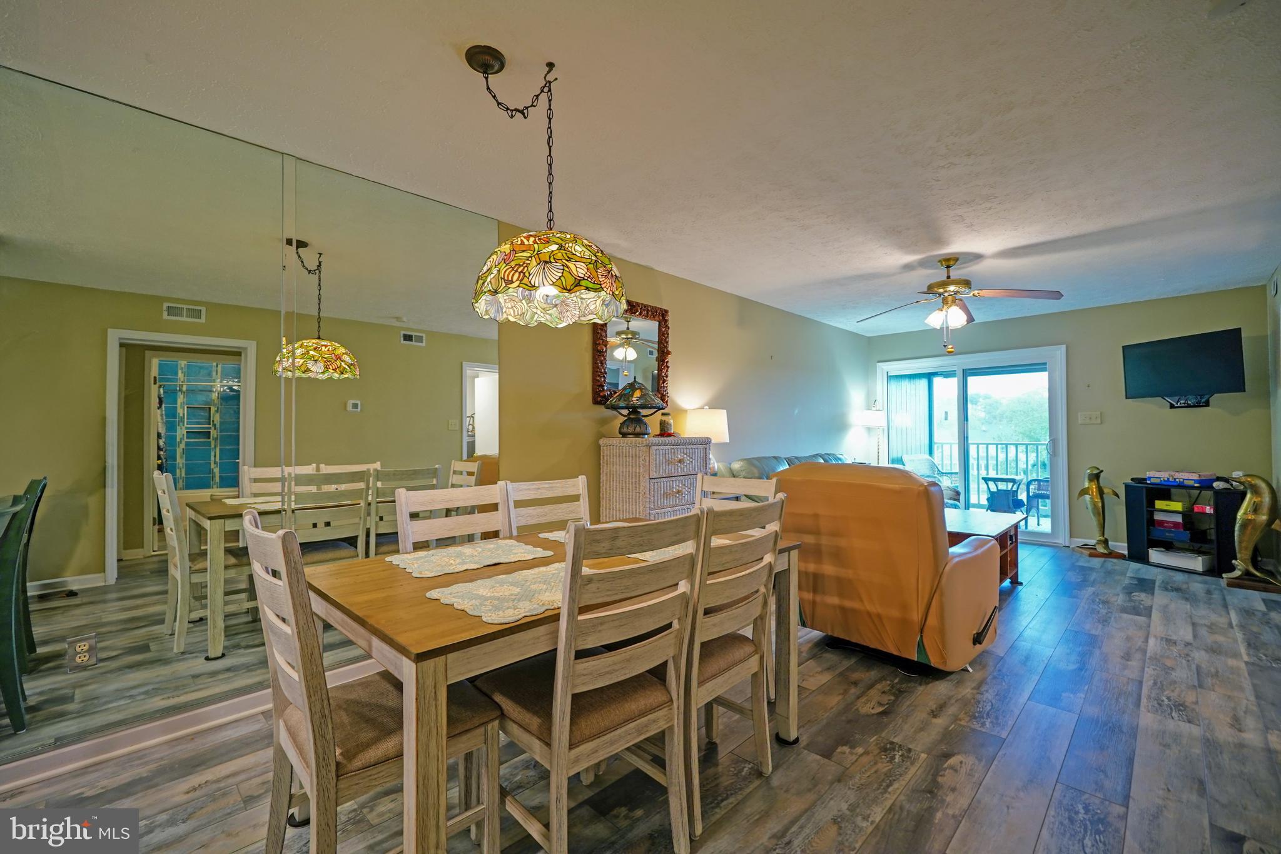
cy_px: 427
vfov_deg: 77.3
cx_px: 640
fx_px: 534
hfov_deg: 100.4
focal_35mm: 15
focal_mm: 10
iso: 320
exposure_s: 1/30
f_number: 2.8
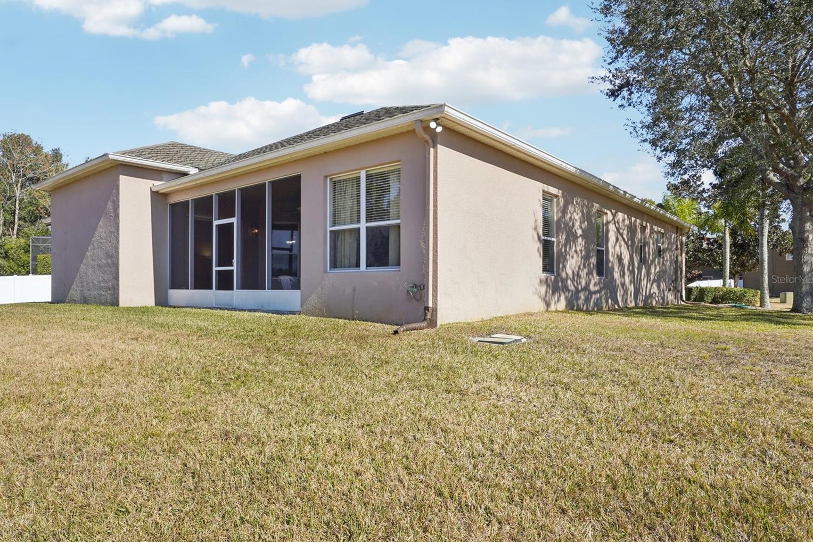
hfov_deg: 78.6
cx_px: 393
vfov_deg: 57.2
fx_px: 497
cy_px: 279
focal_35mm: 22
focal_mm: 21
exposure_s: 1/40
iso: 100
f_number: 20
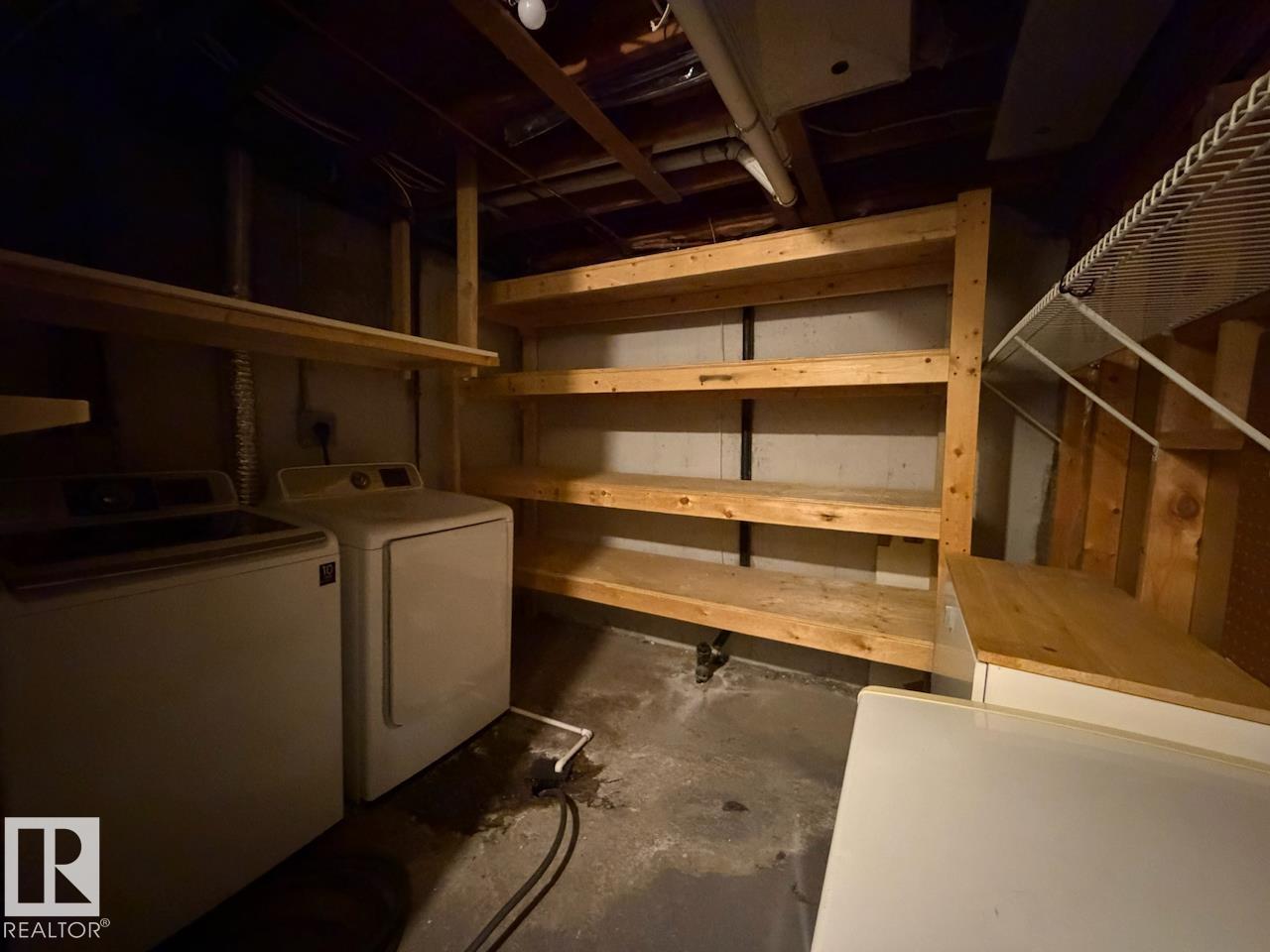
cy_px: 476
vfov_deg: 85.7
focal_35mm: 14
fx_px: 514
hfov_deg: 102.1
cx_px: 635
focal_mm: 2.22
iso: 1250
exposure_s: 1/30
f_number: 2.2
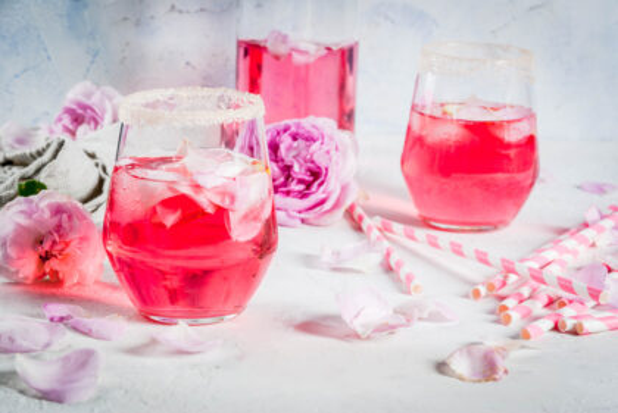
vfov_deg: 15.2
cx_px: 309
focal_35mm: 90
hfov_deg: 22.6
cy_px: 206
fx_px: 1547
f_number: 11
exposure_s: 1/50
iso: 100
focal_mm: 60
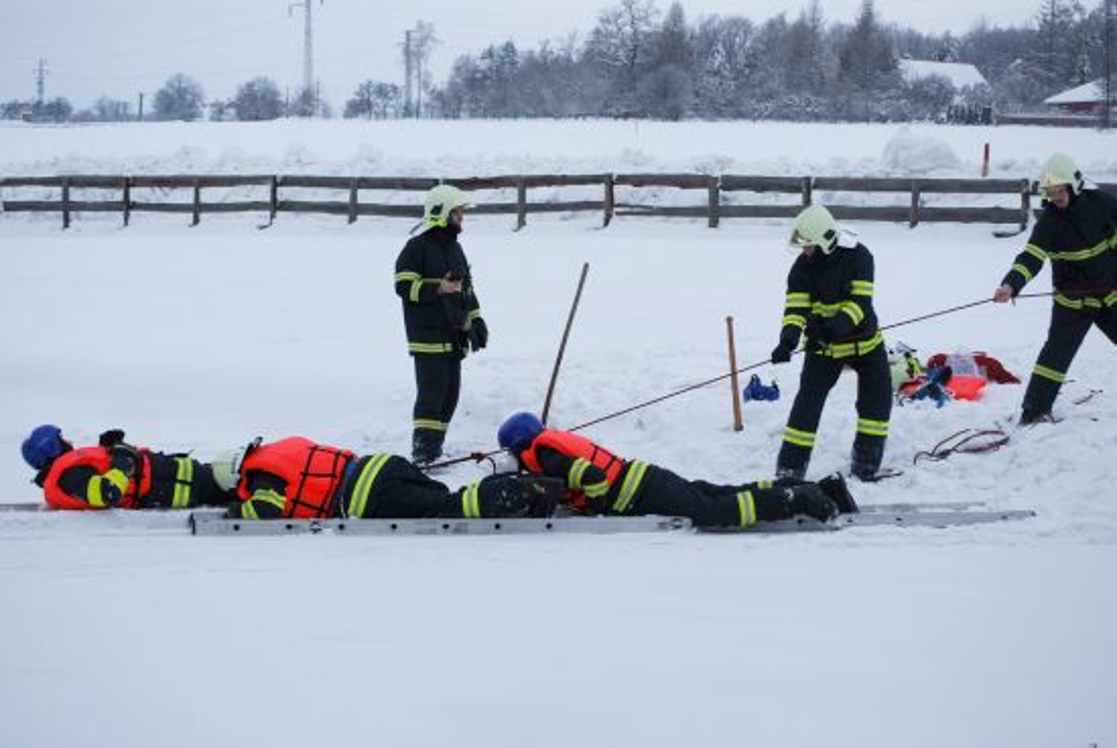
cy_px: 374
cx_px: 558
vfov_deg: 16.6
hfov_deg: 24.6
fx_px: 2562
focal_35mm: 82
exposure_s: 1/200
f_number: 7.1
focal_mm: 55
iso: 100
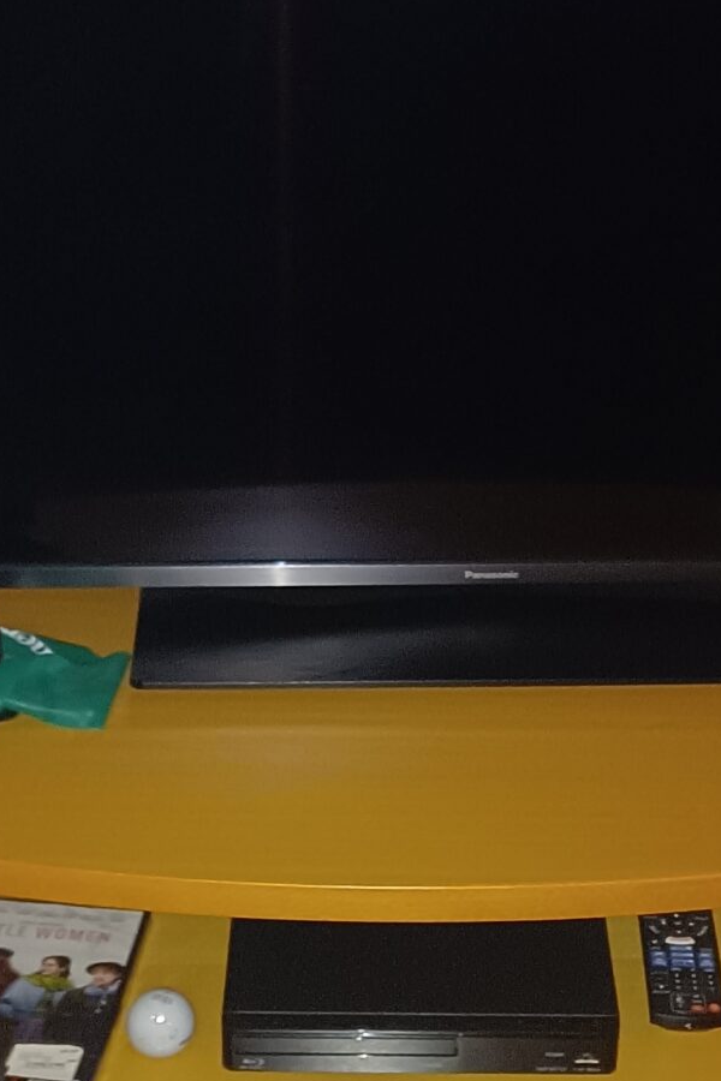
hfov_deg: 18.4
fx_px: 2223
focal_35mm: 74
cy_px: 551
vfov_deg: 27.3
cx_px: 389
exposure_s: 1/20
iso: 1000
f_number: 1.8
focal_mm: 4.6
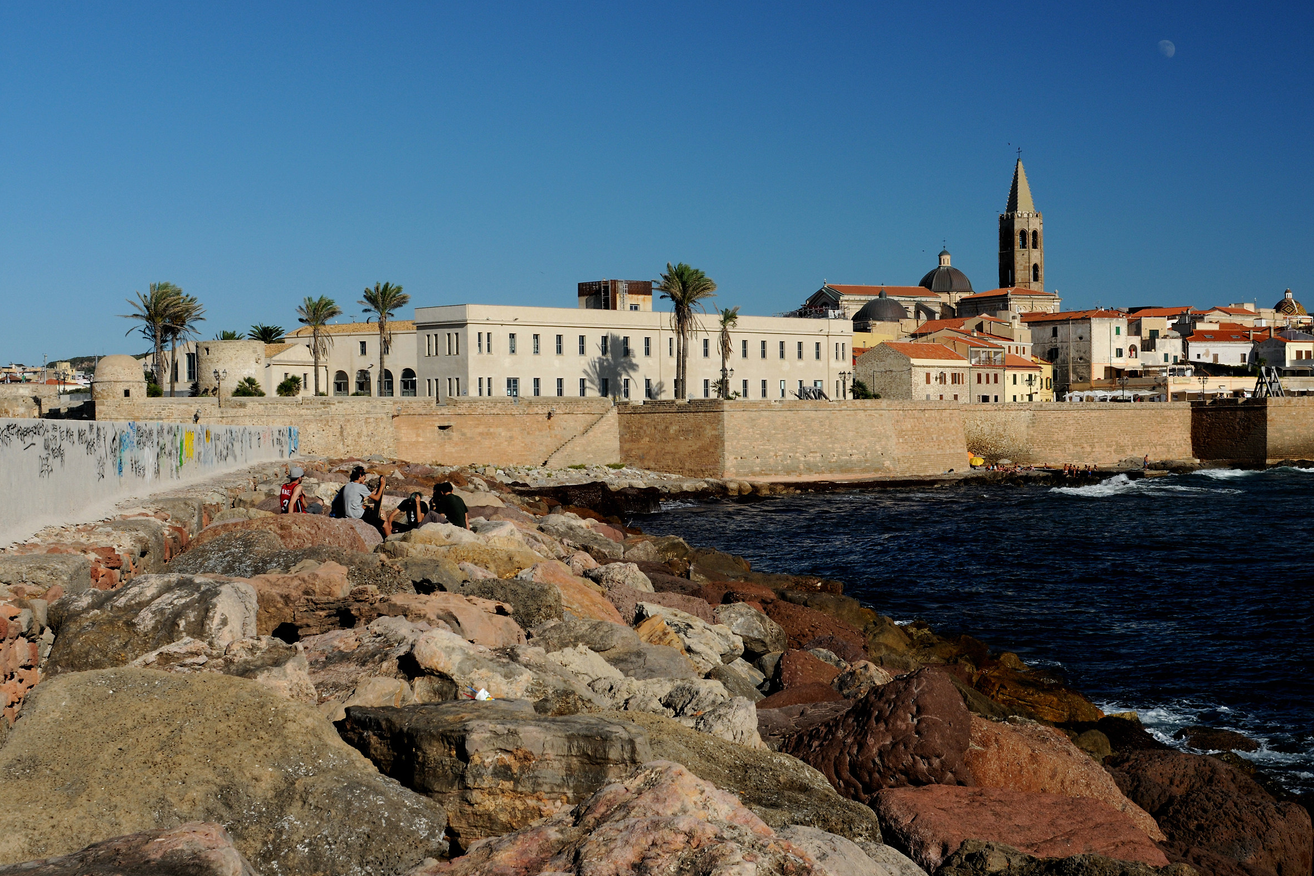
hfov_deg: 37.2
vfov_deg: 25.3
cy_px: 444
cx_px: 669
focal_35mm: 54
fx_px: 1953
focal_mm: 35
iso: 200
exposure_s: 1/250
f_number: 11
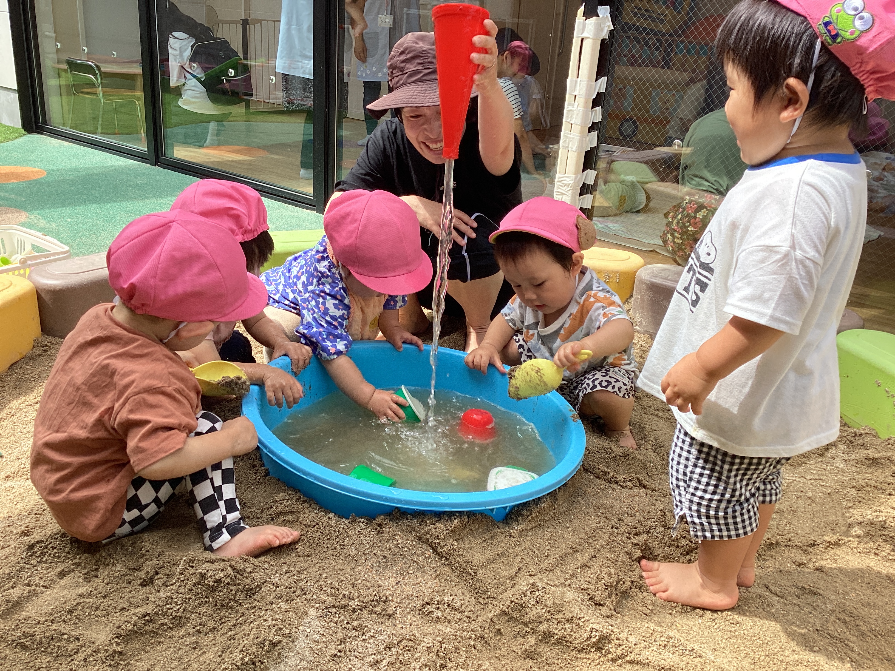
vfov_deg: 45.4
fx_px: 802
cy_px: 336
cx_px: 448
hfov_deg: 58.4
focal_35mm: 31
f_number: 2.4
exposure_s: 1/255
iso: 25
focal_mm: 3.3
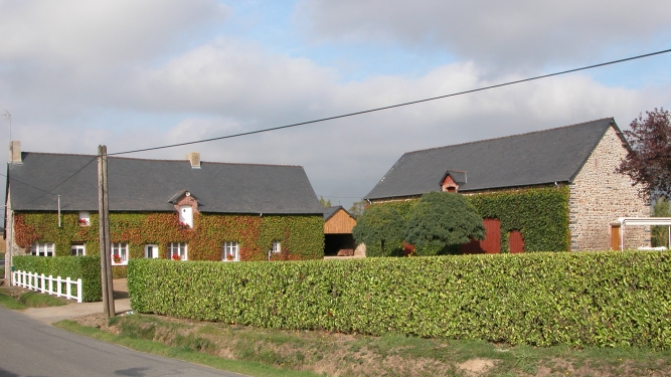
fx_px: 694
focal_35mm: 39
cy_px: 208
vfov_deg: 30.4
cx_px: 331
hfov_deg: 51.6
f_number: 6.3
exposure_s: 1/309
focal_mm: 8.9
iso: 100
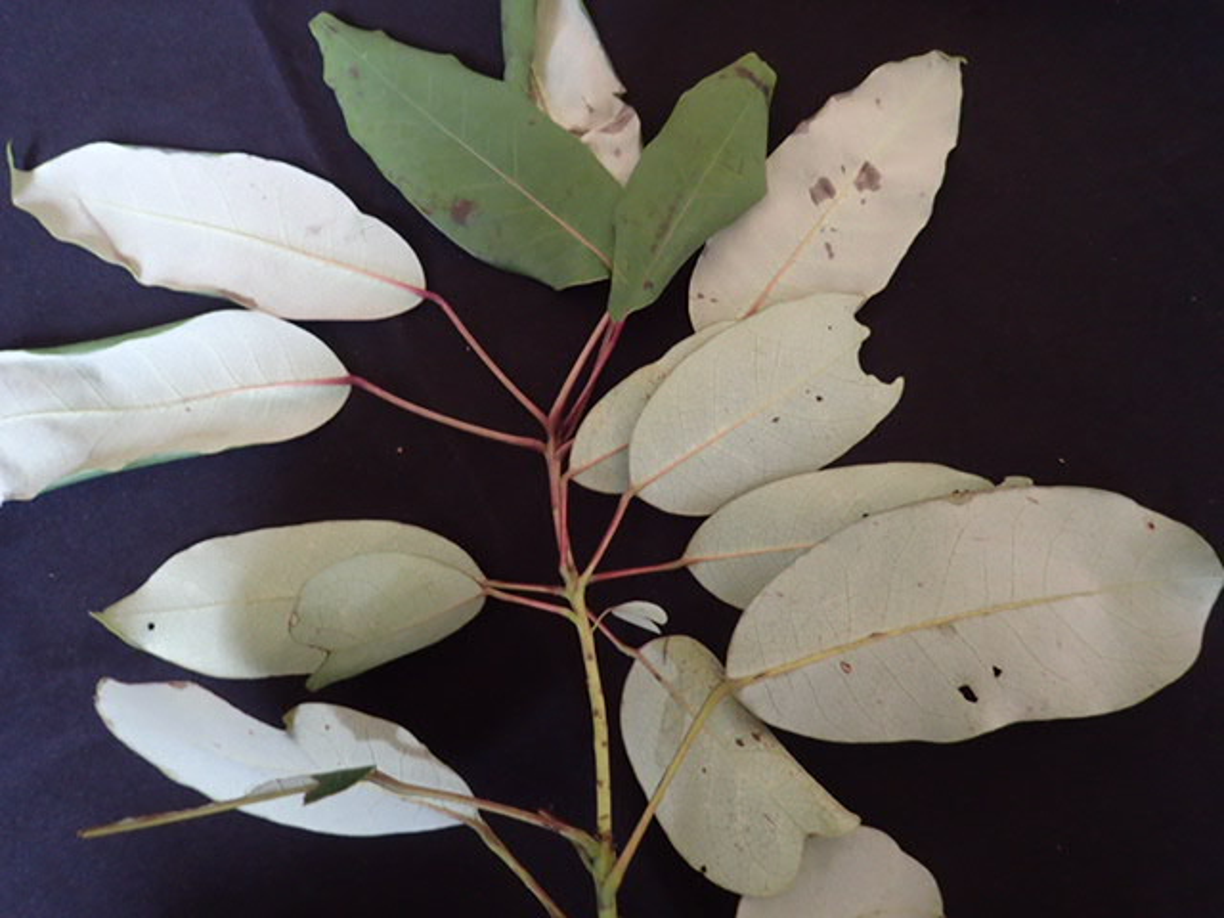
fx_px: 884
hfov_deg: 69.4
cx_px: 612
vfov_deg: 54.9
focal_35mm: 25
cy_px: 459
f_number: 2
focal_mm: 4.5
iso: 400
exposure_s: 1/30
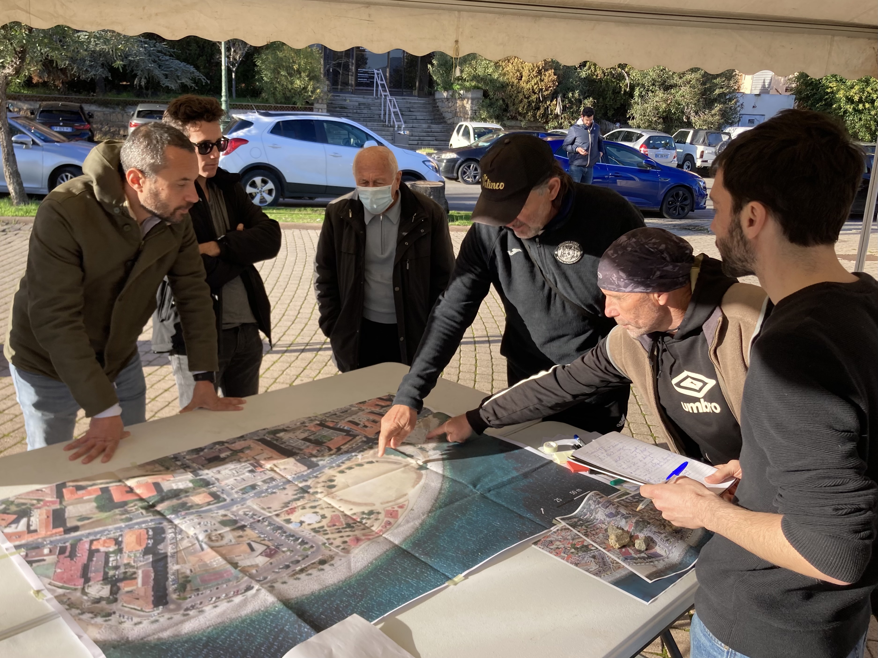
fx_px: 710
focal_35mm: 28
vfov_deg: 49.7
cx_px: 439
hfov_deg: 63.4
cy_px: 329
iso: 20
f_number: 1.8
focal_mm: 3.99
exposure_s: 1/521
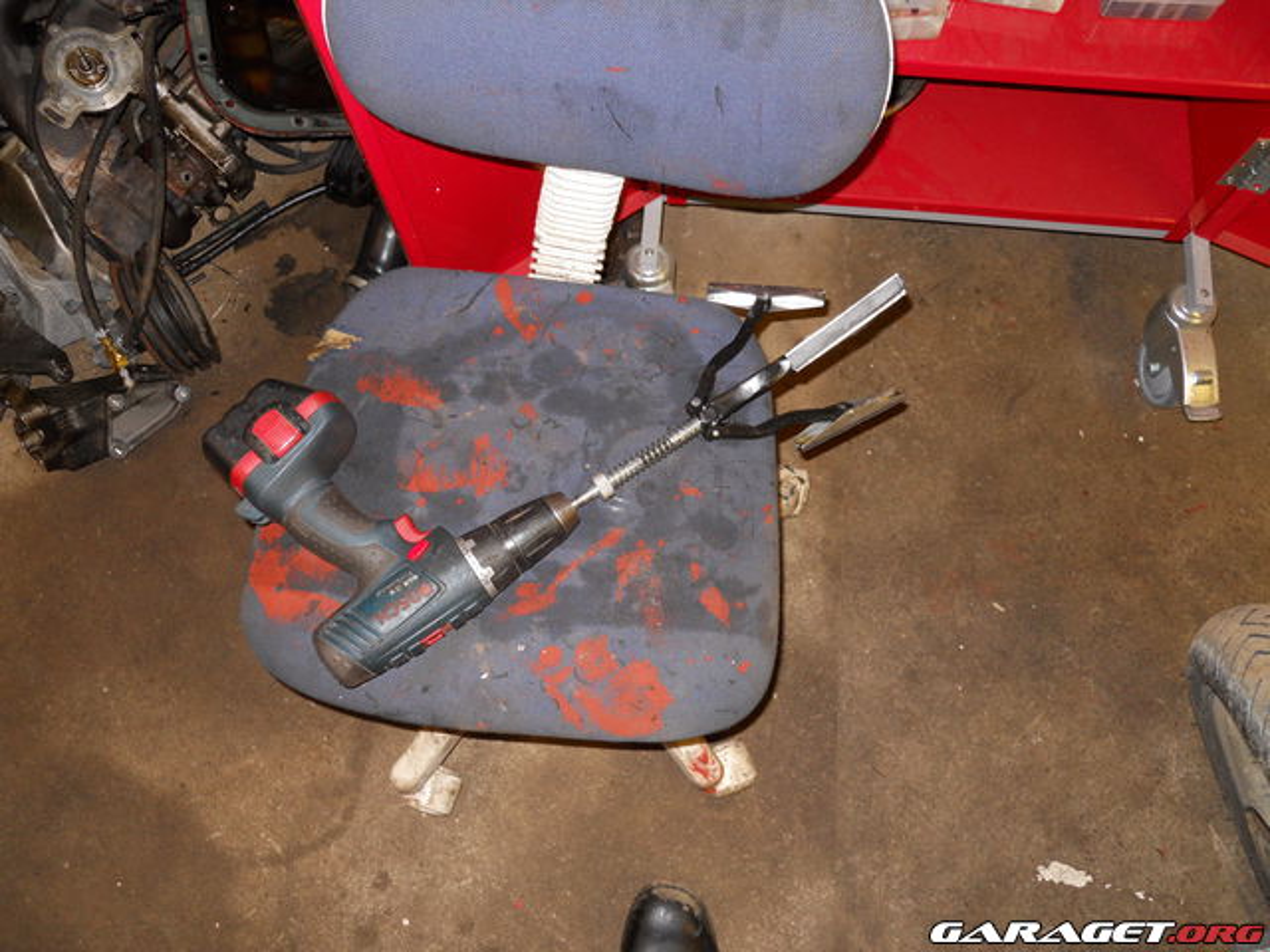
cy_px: 476
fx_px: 1027
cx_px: 635
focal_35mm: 28
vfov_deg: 49.7
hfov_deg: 63.4
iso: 125
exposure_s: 1/25
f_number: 2.7
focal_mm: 5
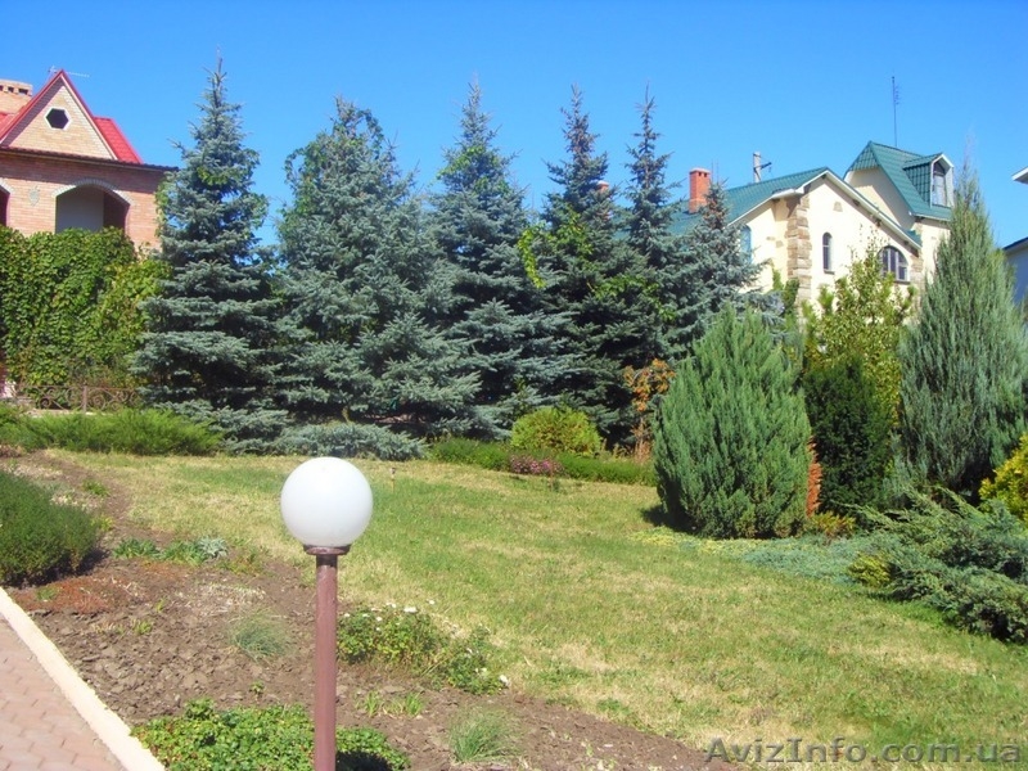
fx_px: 1158
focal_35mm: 39
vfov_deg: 36.8
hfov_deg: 47.9
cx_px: 514
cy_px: 386
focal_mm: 6.6
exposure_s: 1/250
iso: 80
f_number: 6.2
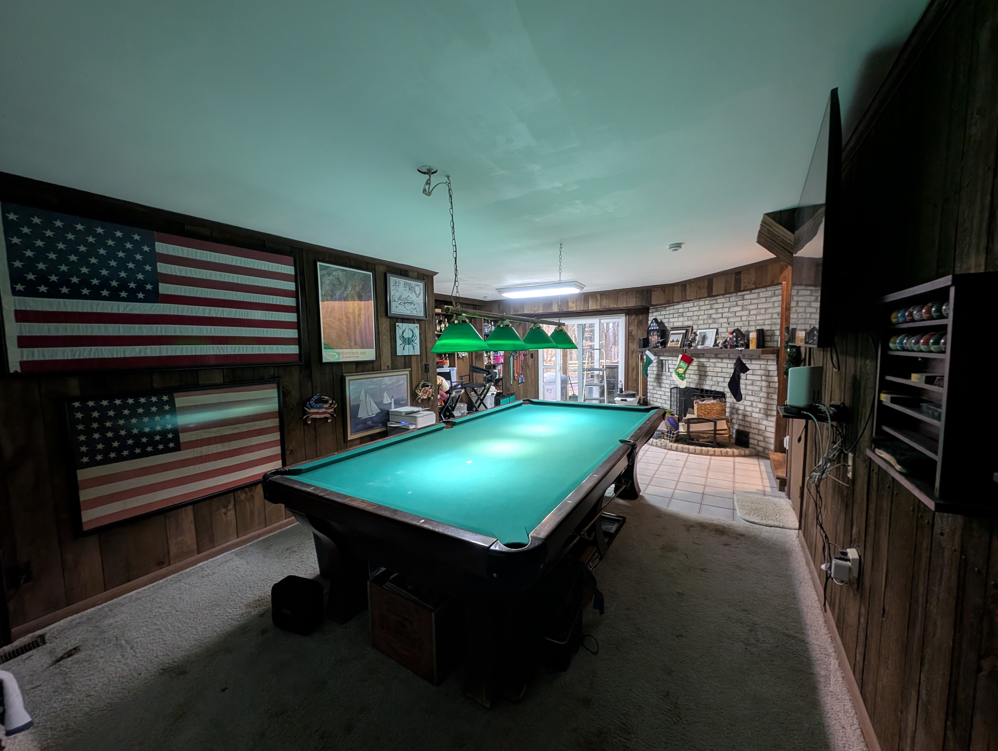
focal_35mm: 12
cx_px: 499
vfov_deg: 94.6
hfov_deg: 110.5
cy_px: 376
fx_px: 346
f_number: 1.95
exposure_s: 1/24
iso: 177
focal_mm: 2.23
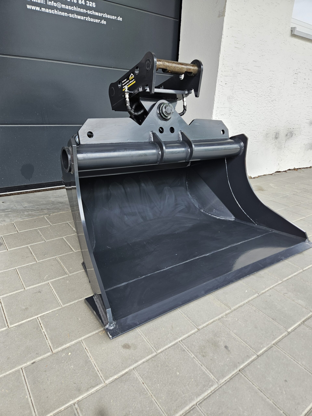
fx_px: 276
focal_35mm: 23
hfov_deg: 58.9
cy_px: 208
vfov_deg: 73.9
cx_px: 156
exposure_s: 1/180
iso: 40
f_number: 1.8
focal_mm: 5.4
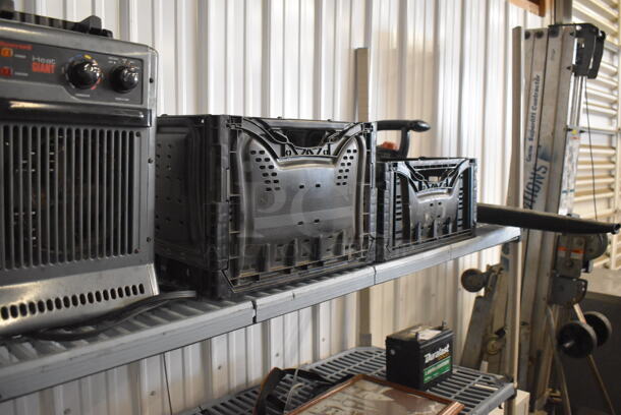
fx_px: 544
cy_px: 208
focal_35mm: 32
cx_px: 310
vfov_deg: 41.8
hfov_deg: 59.4
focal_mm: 21
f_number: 3.8
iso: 4500
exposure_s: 1/125
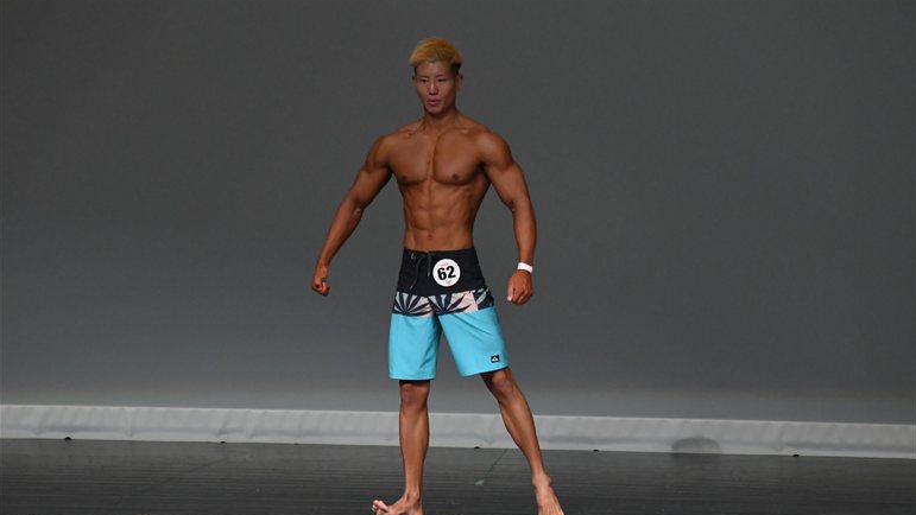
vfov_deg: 3.3
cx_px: 459
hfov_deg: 5.9
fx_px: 8818
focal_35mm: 363
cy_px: 298
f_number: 5.6
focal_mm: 230
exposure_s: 1/400
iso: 4000
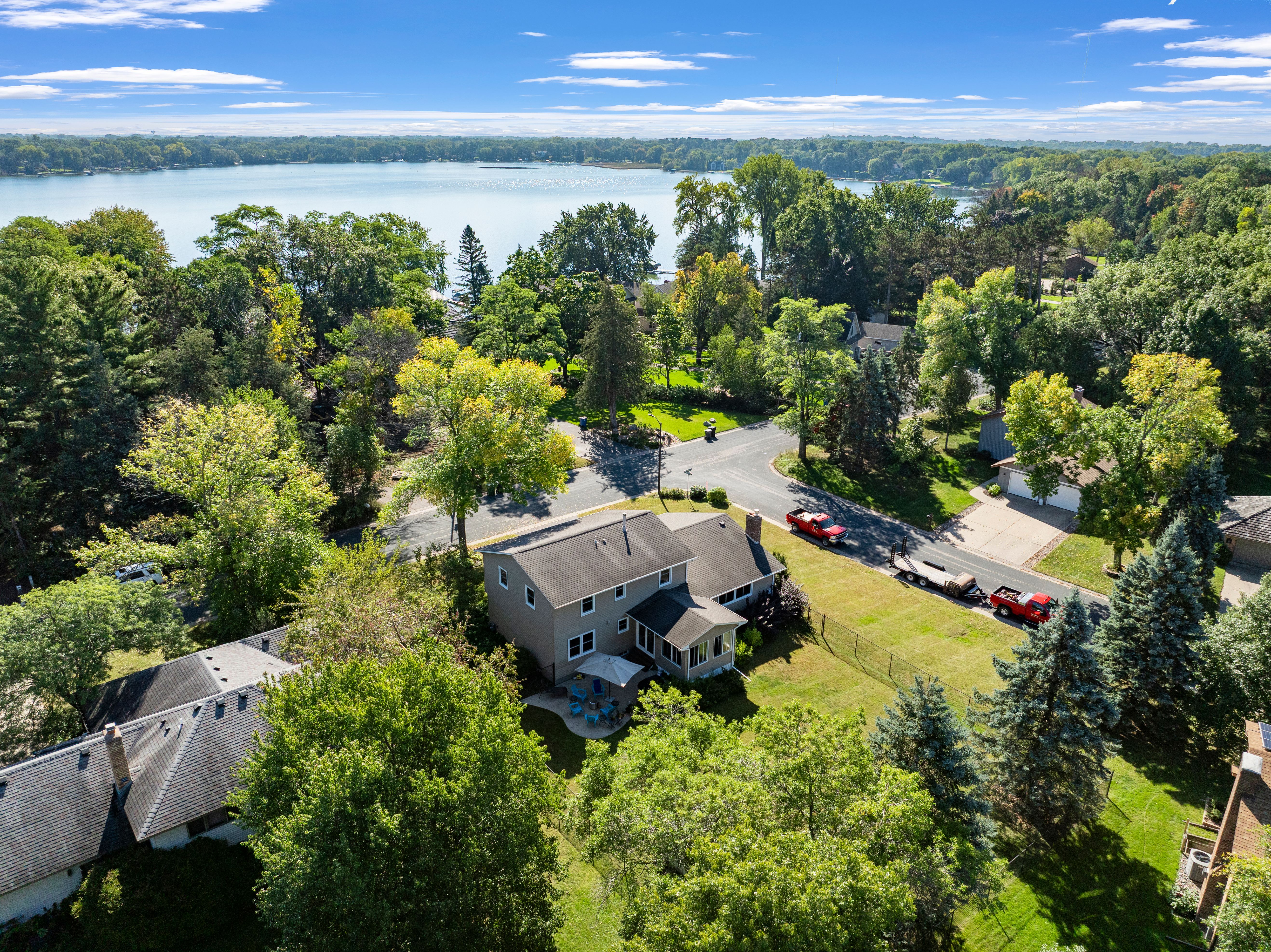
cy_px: 476
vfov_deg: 56.8
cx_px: 636
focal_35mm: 24
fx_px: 881
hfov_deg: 71.6
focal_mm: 12.29
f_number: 2.8
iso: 420
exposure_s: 1/2000
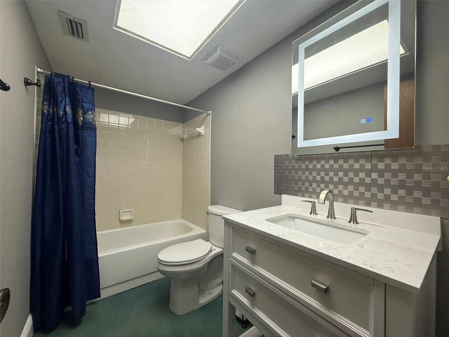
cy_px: 168
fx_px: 182
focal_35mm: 14
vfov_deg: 85.7
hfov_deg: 102.1
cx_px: 224
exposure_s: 1/120
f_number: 2.2
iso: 250
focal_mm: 2.22
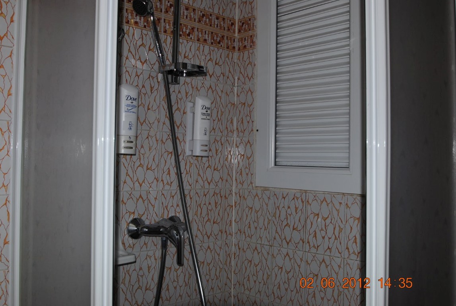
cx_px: 228
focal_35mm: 36
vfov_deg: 37.0
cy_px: 153
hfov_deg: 53.1
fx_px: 457
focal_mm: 24
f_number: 4.5
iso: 200
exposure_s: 1/60
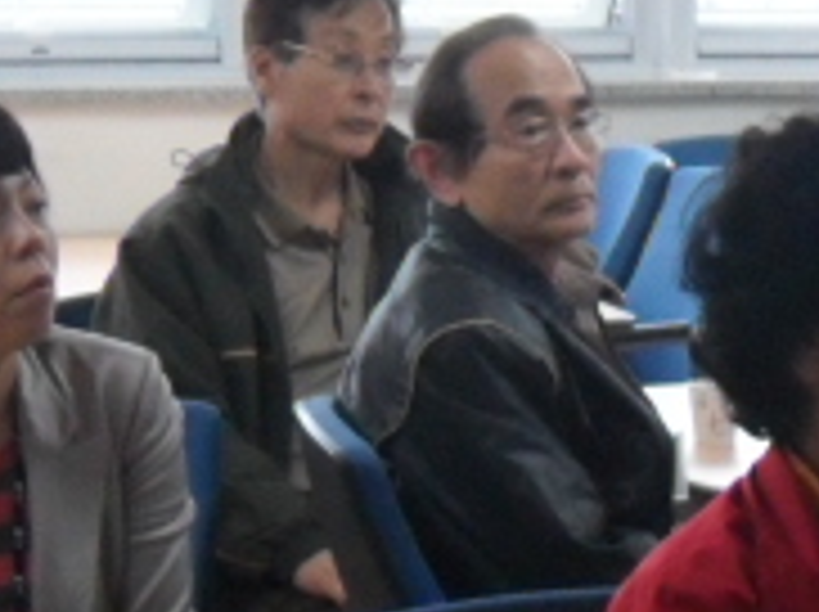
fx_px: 4655
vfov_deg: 7.5
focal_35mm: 197
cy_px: 621
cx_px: 1256
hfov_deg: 9.7
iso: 200
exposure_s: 1/45
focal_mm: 6.2
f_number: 2.8
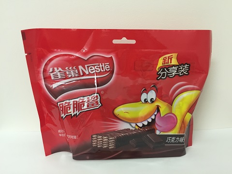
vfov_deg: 48.2
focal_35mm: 29
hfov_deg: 61.7
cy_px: 87
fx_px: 194
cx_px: 116
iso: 100
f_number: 2.2
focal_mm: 4.15
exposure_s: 1/30
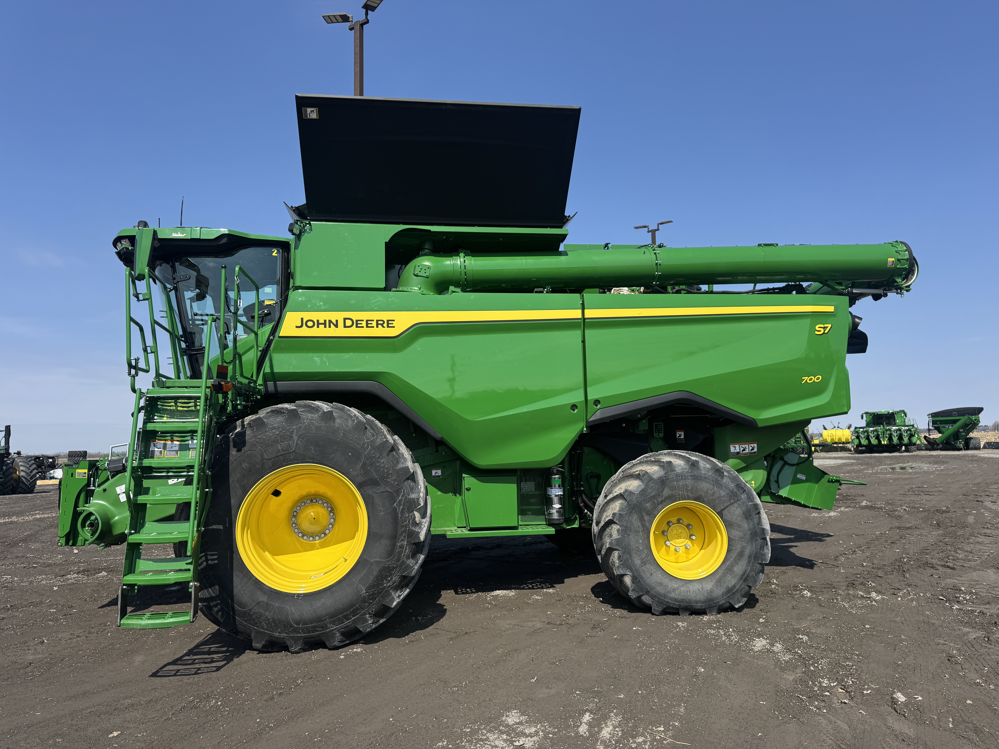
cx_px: 500
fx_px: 693
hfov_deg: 71.6
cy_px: 374
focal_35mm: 24
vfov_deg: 56.8
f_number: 1.78
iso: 80
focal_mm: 6.76
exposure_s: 1/4608
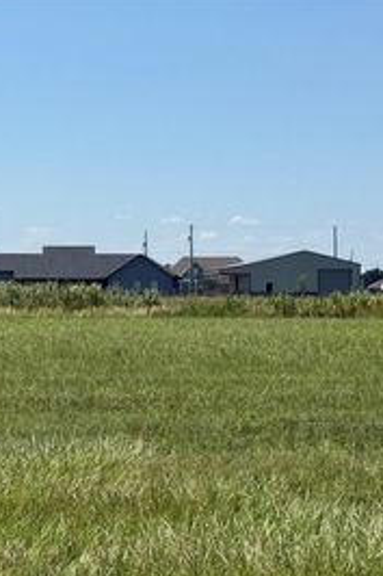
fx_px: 1502
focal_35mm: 94
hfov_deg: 14.4
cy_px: 400
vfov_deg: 21.6
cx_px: 41
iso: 64
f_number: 1.78
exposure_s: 1/5587
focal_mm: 6.76
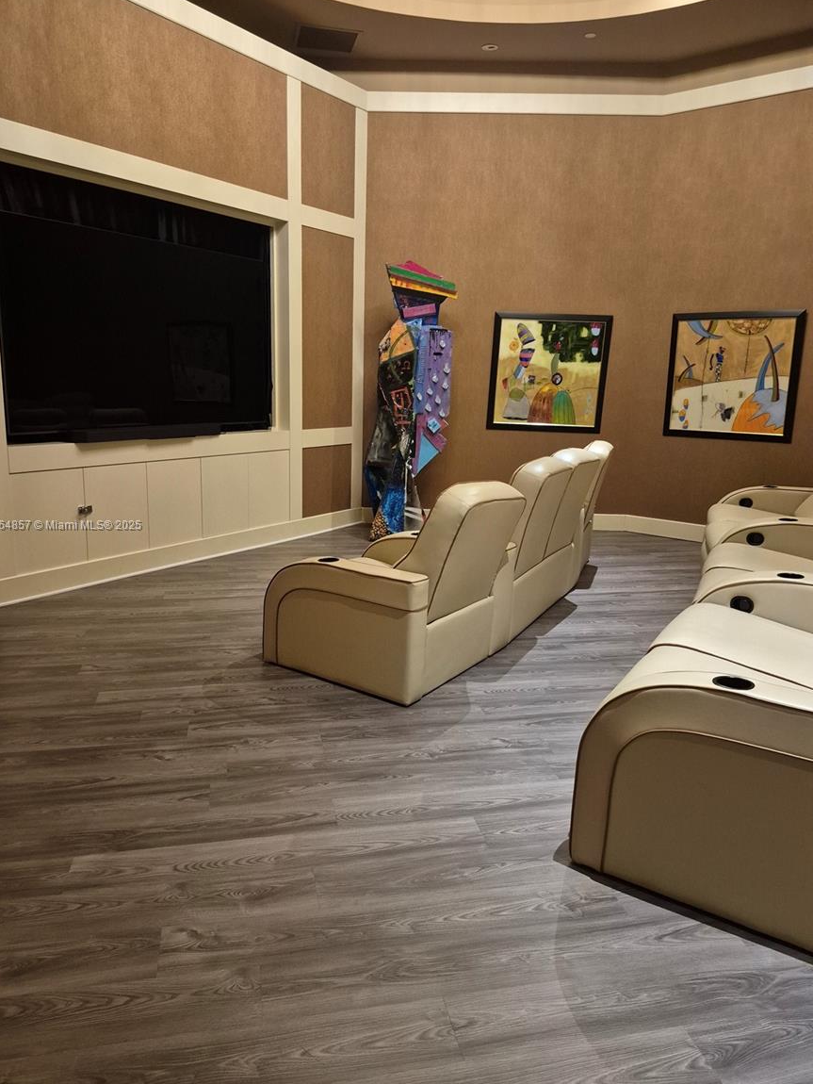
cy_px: 526
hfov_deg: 56.8
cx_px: 393
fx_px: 751
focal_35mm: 24
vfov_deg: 71.6
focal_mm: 5.4
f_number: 1.8
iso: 1250
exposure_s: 1/60
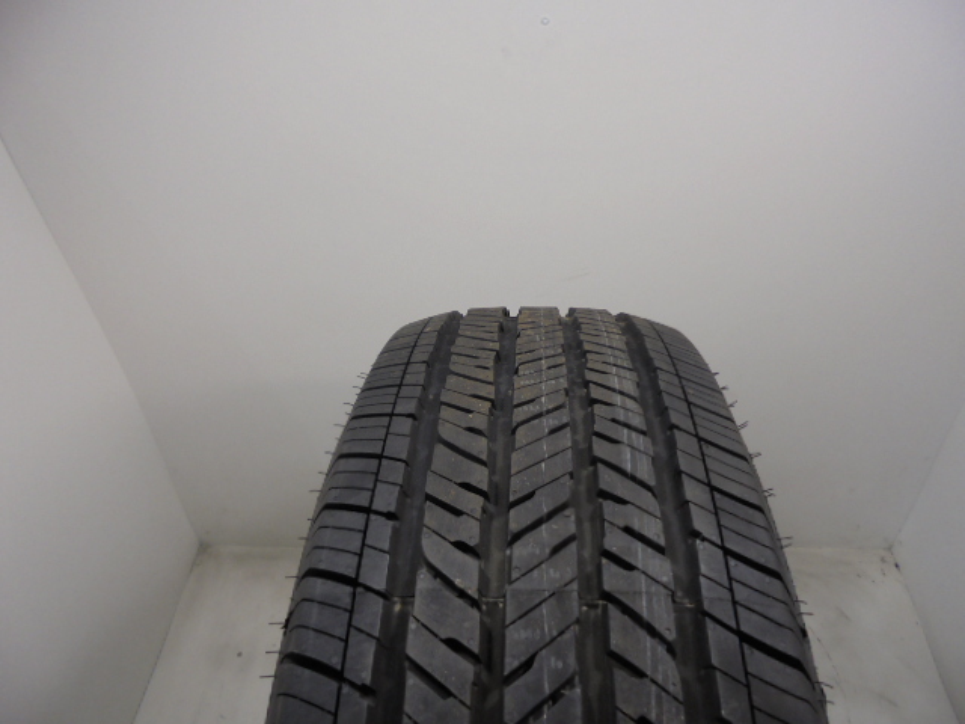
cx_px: 482
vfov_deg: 53.1
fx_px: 725
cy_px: 362
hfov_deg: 67.3
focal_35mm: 26
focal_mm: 4.6
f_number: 3.5
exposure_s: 1/30
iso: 100
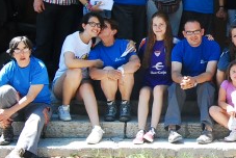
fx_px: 807
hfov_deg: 15.9
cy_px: -3
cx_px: 293
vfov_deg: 11.1
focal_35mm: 123
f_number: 8
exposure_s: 1/250
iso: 800
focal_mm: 26
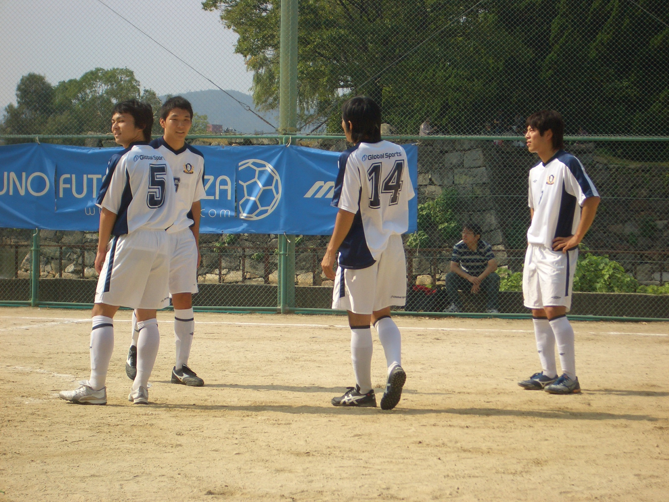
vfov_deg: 14.1
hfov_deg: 18.7
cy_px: 251
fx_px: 2029
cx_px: 334
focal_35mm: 105
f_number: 4.8
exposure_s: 1/400
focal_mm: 17.4
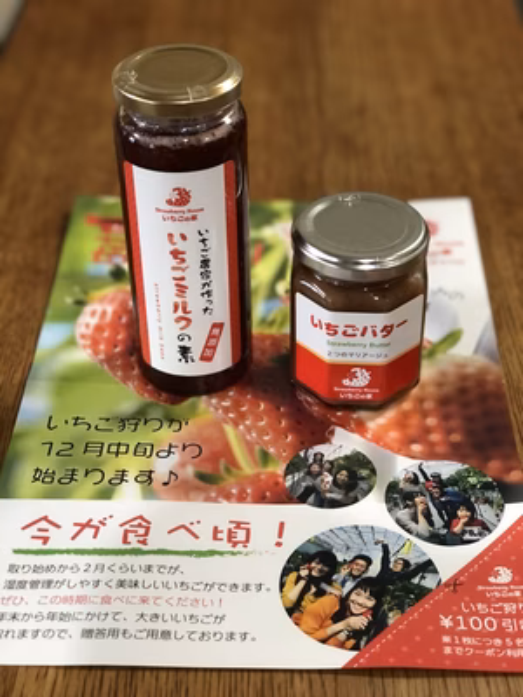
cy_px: 348
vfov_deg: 33.8
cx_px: 262
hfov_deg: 25.7
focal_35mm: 57
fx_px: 1148
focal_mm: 6.6
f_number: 2.8
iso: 400
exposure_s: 1/33
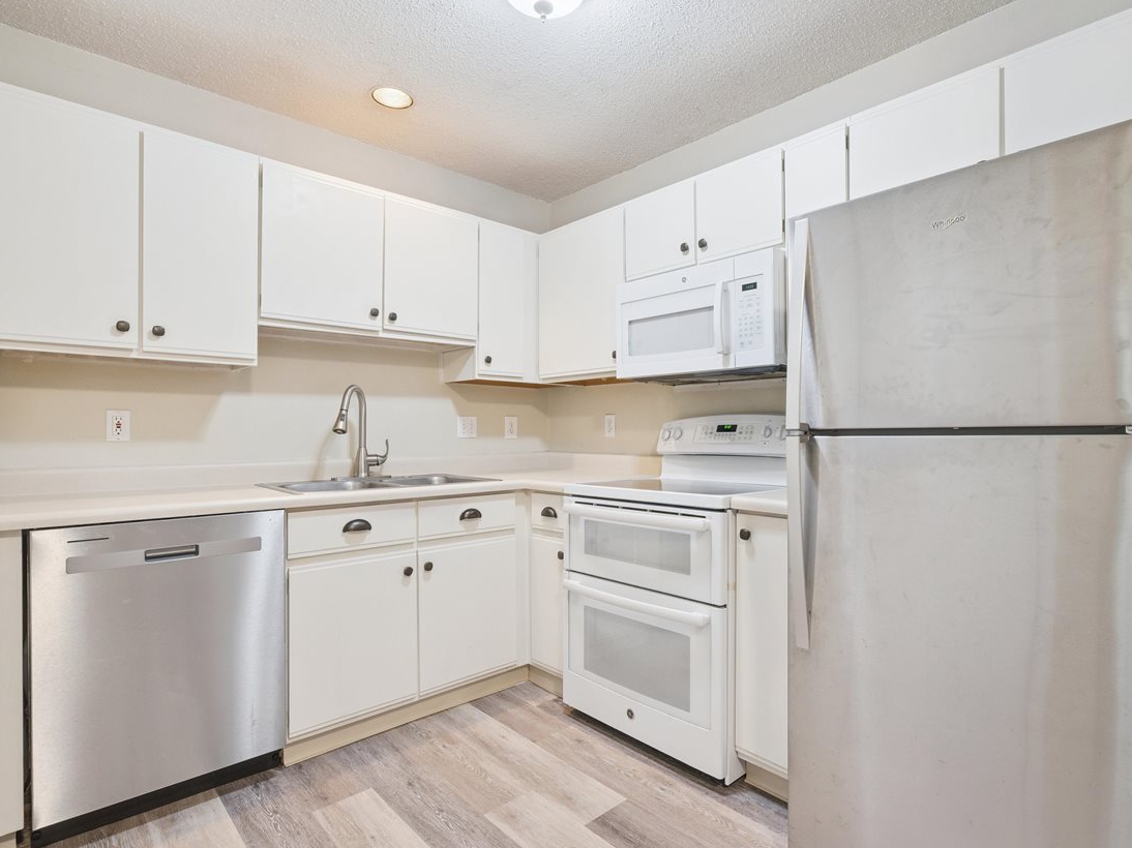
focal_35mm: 18
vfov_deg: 71.6
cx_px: 607
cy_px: 428
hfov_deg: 87.6
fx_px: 589
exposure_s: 1/5
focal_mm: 16
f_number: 9
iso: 400
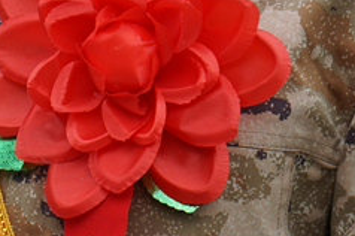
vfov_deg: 4.3
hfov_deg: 6.5
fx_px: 3132
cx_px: -42
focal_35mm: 318
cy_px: 357
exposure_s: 1/200
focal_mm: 70
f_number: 6.3
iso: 100
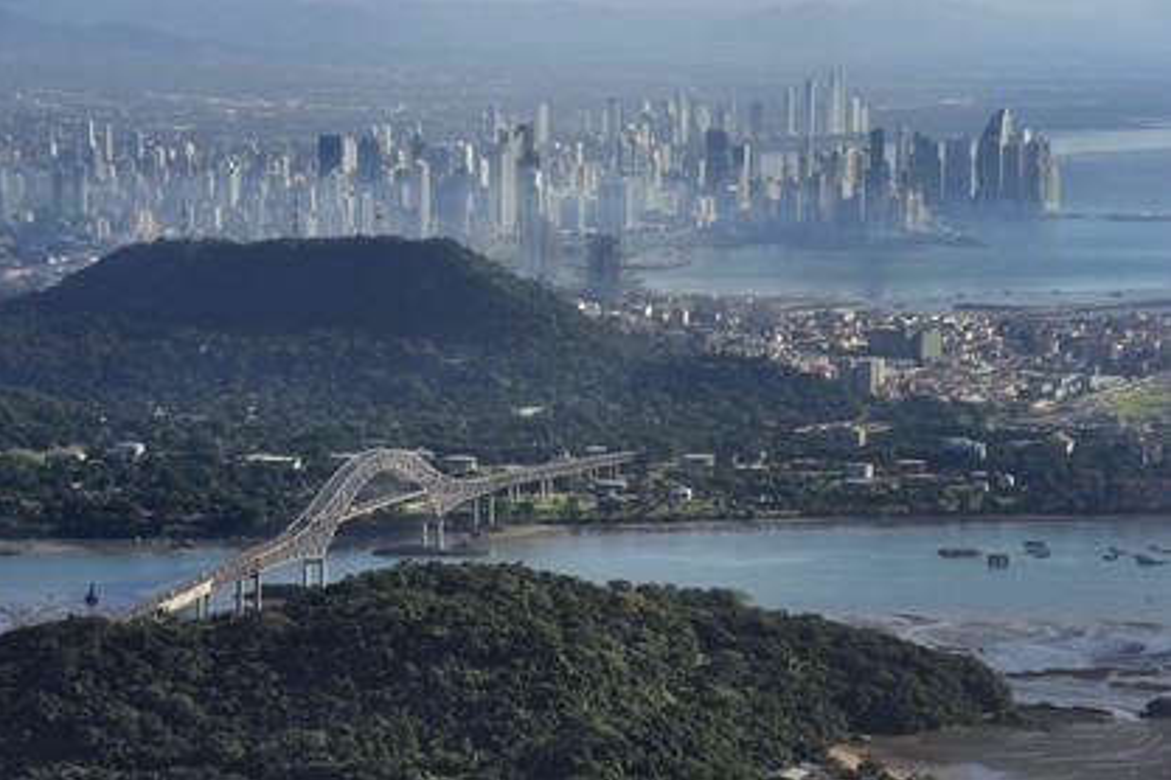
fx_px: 4423
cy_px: 390
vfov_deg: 10.1
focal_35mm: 136
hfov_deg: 15.1
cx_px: 584
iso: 200
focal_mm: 135
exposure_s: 1/500
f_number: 9
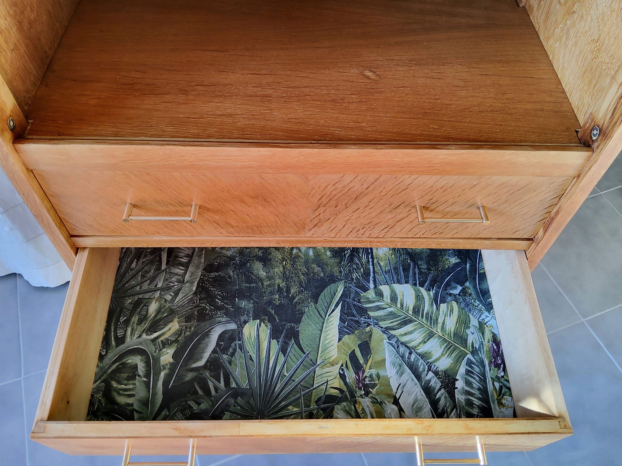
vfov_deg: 53.1
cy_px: 233
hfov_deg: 67.3
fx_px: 467
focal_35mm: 26
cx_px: 311
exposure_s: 1/50
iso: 160
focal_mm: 3.08
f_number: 2
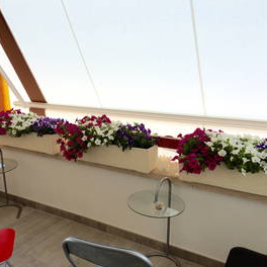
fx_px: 305
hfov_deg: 47.1
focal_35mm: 35
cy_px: 136
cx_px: 114
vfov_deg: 47.2
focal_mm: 4.15
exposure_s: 1/100
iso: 32
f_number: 2.2
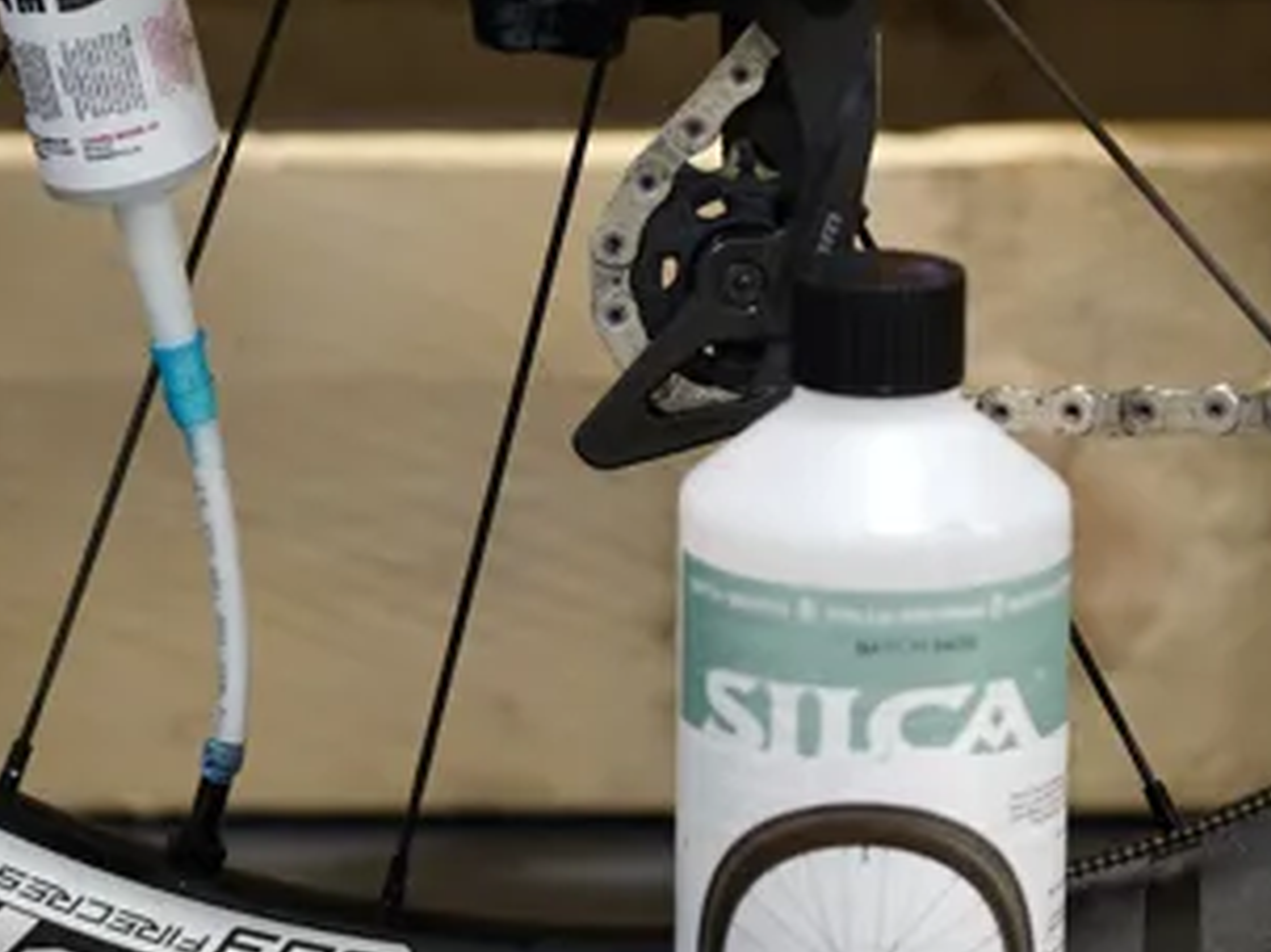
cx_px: 596
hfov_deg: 7.2
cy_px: 279
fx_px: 10167
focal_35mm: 277
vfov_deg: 5.4
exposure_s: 1/10
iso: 50
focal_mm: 109
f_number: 2.8
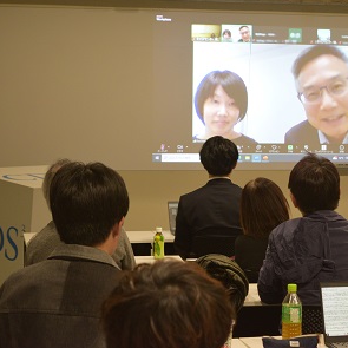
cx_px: 264
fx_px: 1149
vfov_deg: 17.2
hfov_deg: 17.1
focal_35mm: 101
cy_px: 175
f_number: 5.6
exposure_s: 1/60
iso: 1250
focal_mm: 52
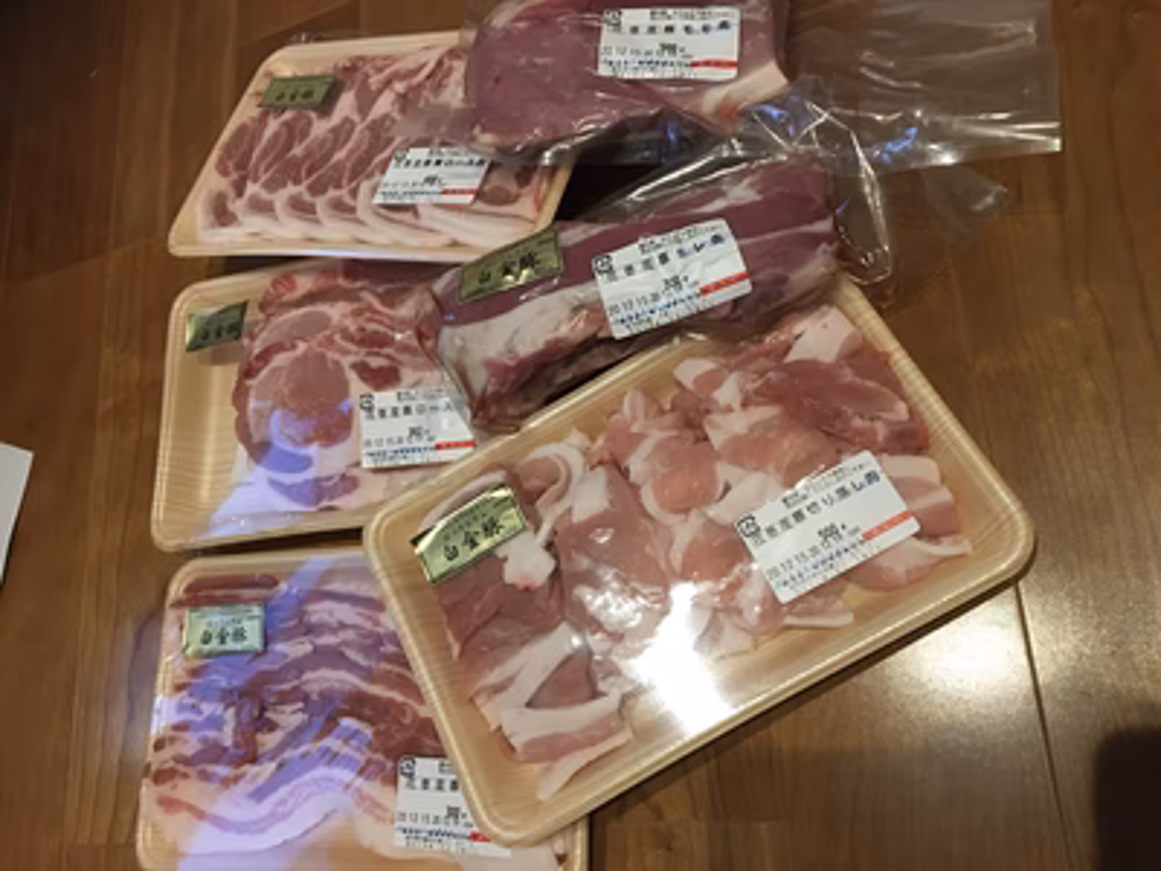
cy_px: 436
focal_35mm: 29
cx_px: 580
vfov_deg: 48.2
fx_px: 973
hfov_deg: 61.7
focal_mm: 4.15
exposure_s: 1/30
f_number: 2.2
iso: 200
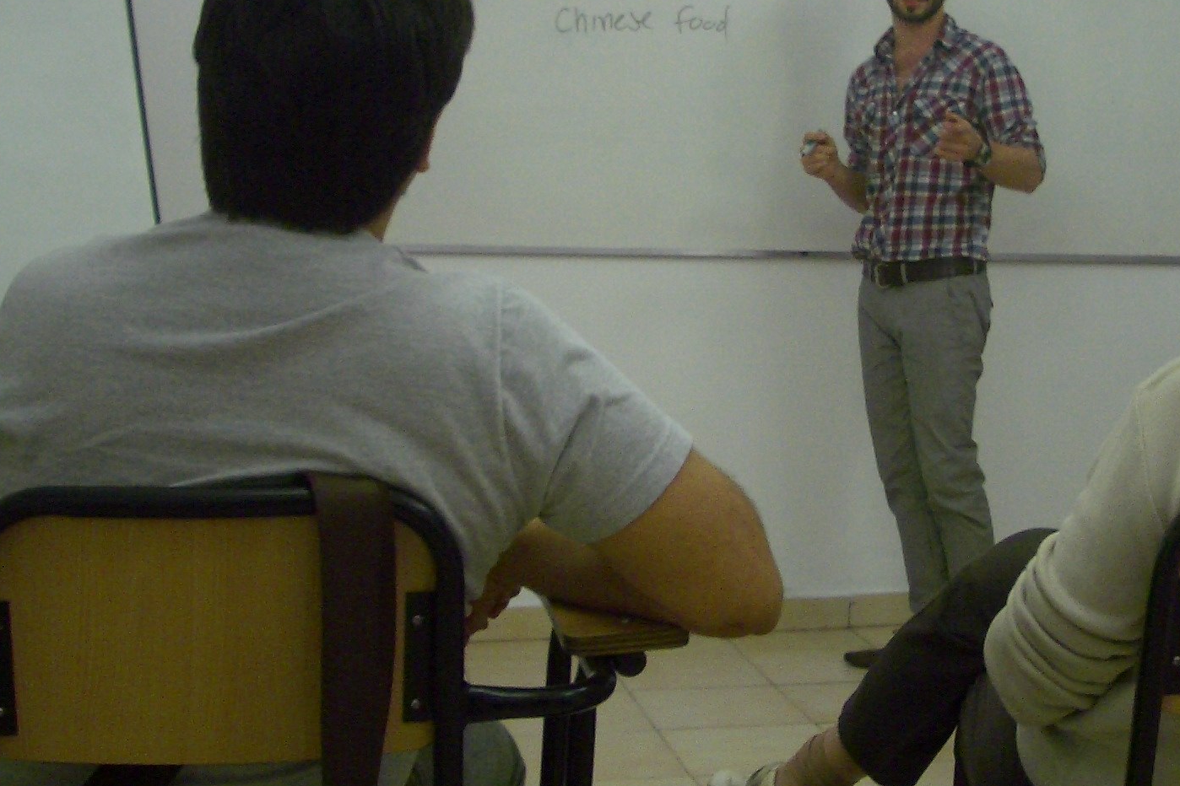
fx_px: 1967
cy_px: 285
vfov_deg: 22.6
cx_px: 825
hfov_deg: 33.0
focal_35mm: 60
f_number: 2.6
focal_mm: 5.8
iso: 100
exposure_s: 1/20
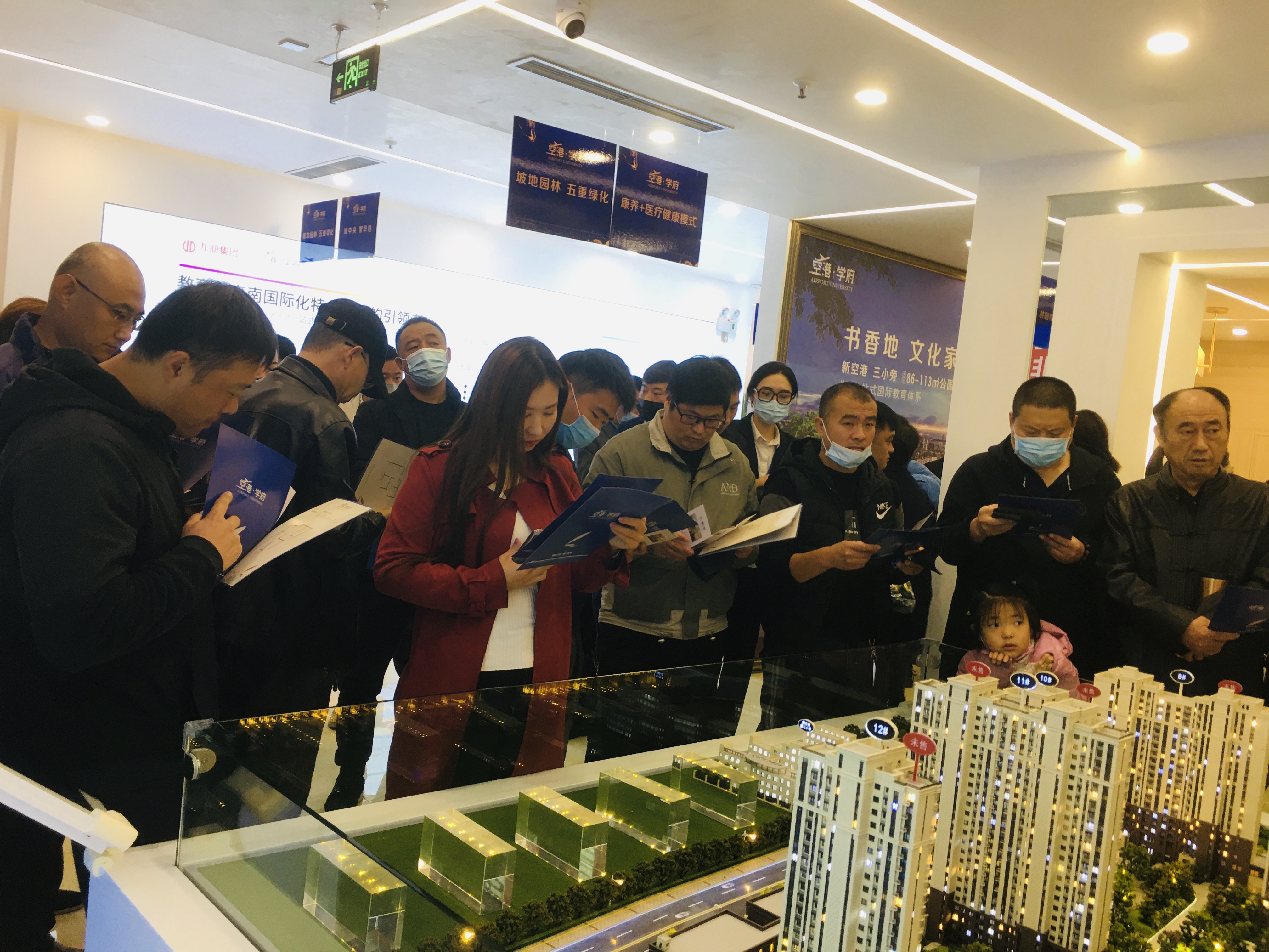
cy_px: 476
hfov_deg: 61.7
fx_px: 1063
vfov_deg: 48.2
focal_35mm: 29
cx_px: 634
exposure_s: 1/33
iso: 32
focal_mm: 4.15
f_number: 2.2
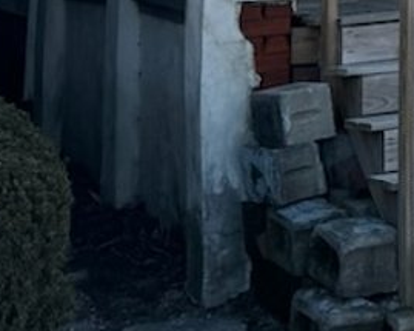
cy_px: -409
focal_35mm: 132
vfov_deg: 10.4
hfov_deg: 12.5
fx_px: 1617
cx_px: 870
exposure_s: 1/2604
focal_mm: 6.86
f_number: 1.78
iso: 80
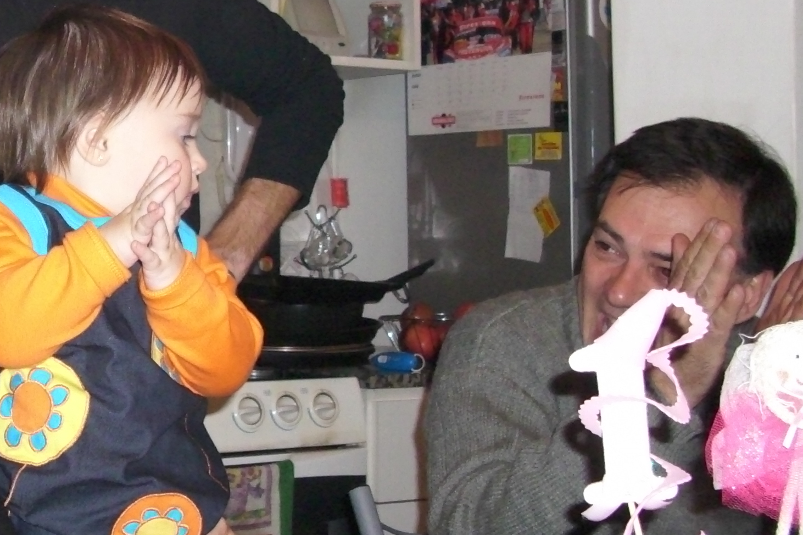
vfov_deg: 18.8
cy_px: 166
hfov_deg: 26.6
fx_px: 1606
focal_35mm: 72
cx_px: 3
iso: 200
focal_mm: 6.2
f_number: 2.8
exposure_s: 1/60
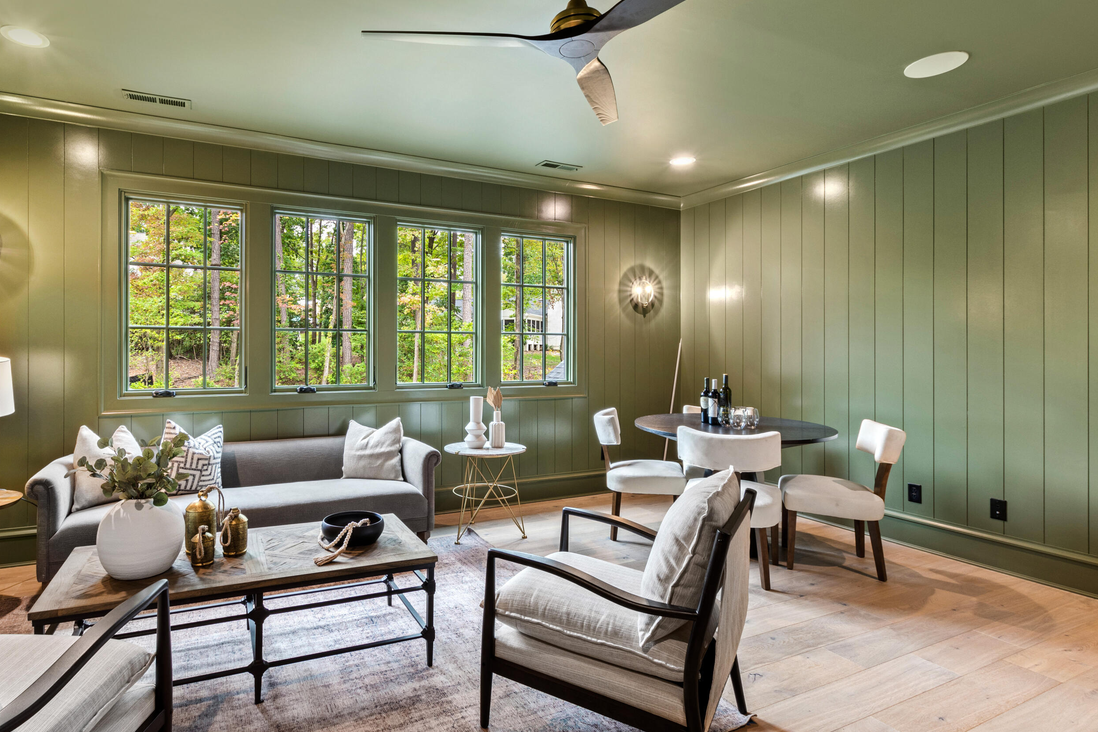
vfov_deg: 67.4
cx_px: 470
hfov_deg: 89.4
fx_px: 549
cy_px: 351
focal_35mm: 18
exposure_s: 1.3
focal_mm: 10
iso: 100
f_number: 9
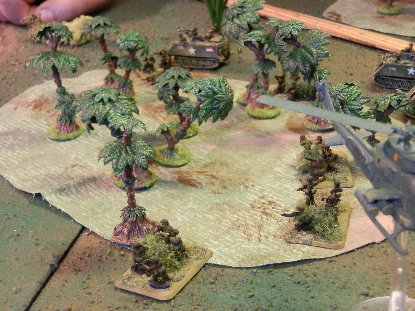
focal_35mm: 66
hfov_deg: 29.4
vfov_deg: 22.3
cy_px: 159
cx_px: 208
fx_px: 791
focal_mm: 10.99
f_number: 3.7
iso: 250
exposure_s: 1/8
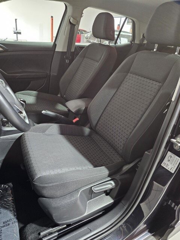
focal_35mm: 23
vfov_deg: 73.9
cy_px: 120
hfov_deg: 58.9
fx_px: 159
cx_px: 90
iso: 640
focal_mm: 6.3
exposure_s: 1/50
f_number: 1.7
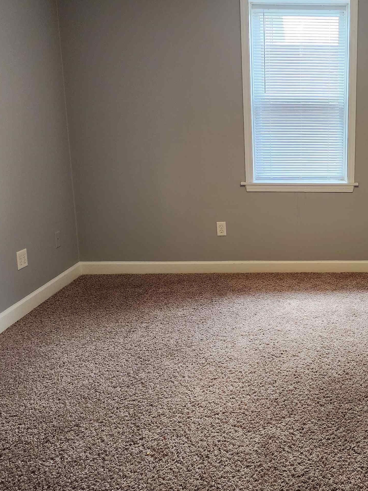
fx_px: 525
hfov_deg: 36.8
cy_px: 234
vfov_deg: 50.1
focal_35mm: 37
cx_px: 314
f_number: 1.8
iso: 500
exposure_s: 1/120
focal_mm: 6.4
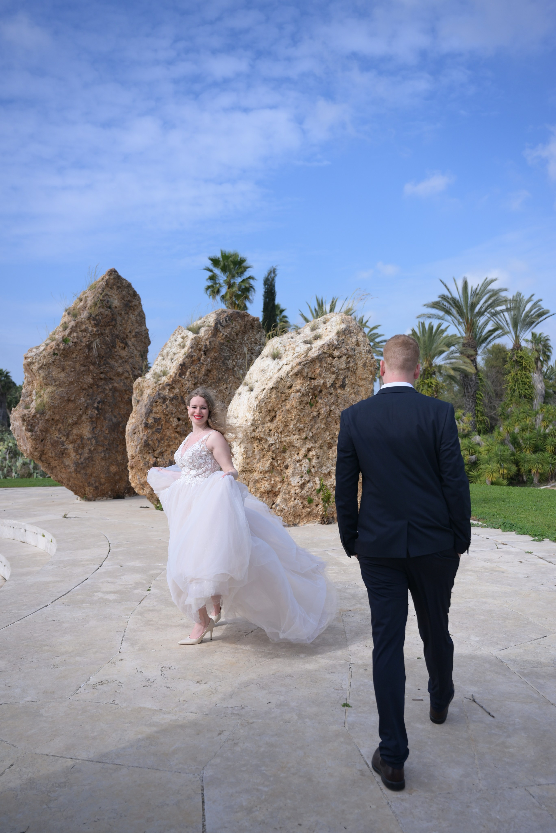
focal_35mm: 30
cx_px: 278
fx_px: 683
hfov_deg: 44.3
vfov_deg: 62.8
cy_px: 416
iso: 125
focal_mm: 29.5
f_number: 3.5
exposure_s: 1/2000
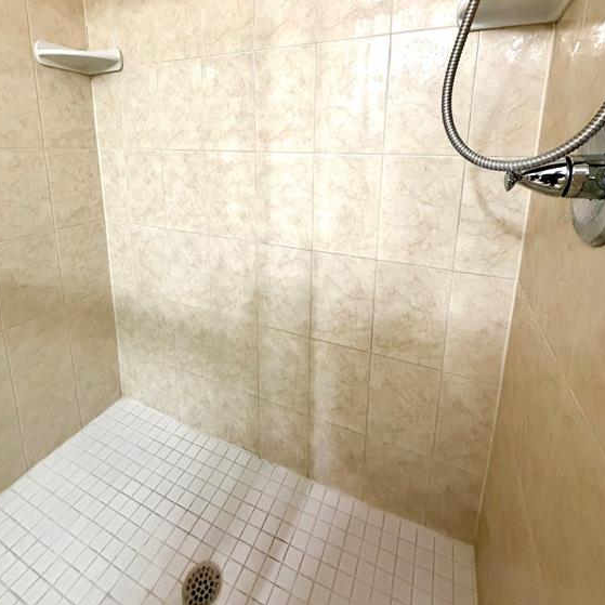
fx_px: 336
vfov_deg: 81.9
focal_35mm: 17
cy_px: 216
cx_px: 297
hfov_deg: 84.0
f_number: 2.2
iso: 640
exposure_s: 1/60
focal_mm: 2.22
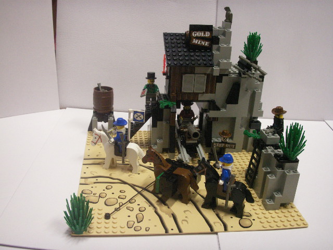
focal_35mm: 37
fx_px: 356
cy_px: 125
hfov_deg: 50.1
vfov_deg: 38.7
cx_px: 166
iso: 160
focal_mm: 7.7
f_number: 3.5
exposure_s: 1/20
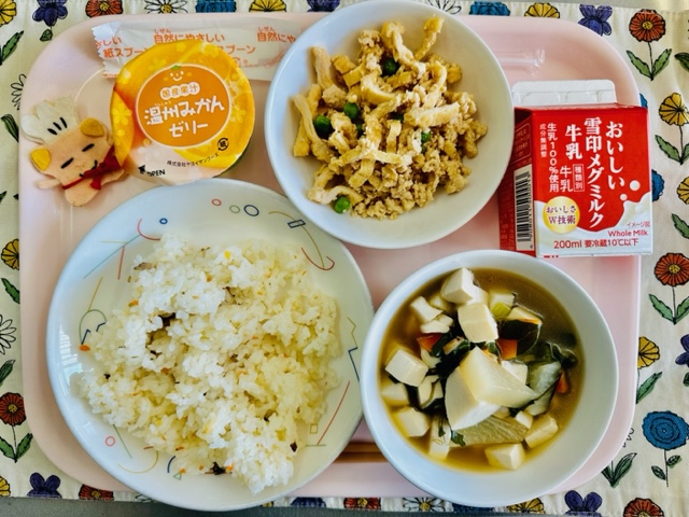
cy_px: 258
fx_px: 478
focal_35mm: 24
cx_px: 344
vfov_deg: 56.8
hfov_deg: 71.6
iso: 64
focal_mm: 6.86
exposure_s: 1/219
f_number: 1.78
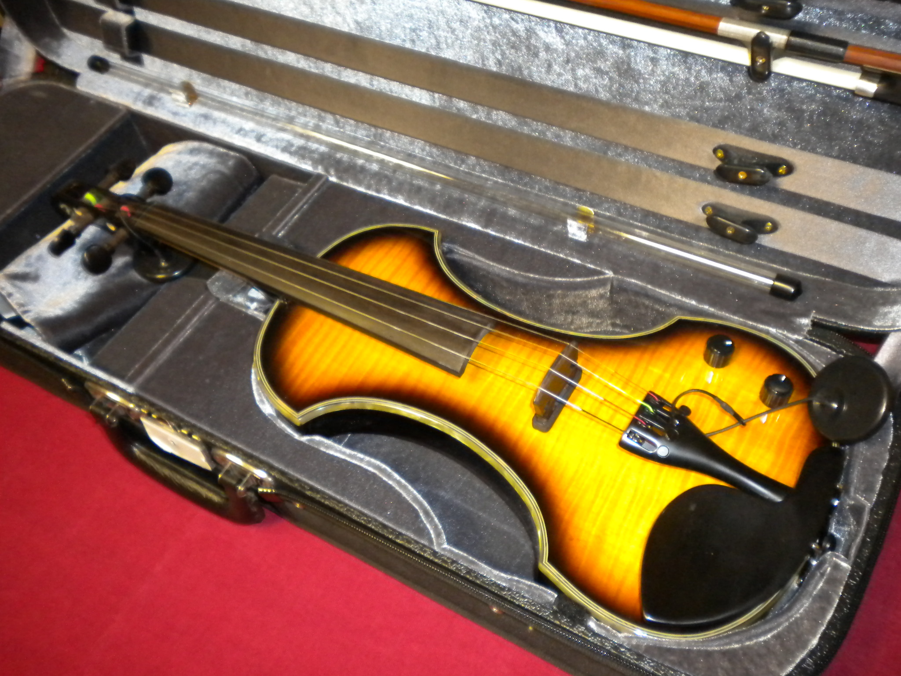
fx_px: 911
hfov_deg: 52.6
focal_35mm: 35
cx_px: 450
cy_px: 338
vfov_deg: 40.7
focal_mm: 6.3
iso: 400
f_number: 3.1
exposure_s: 1/30
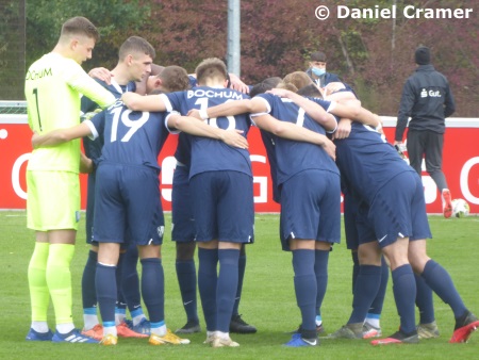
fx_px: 7864
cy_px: 180
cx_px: 240
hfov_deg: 3.5
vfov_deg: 2.6
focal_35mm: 568
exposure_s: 1/100
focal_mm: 101.7
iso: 200
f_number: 6.1
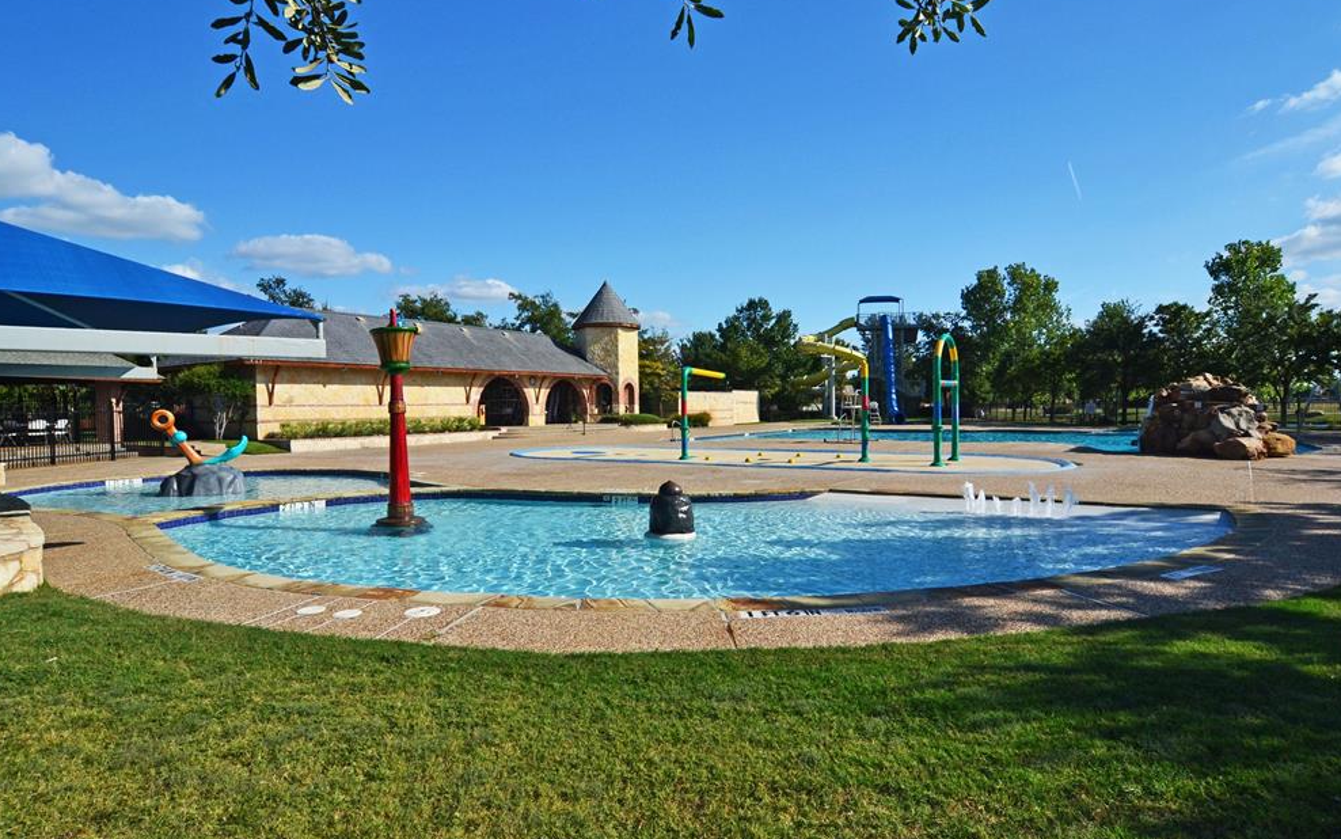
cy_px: 421
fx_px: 695
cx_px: 660
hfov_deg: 88.0
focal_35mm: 19
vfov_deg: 62.3
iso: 400
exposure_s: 1/400
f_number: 11
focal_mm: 12
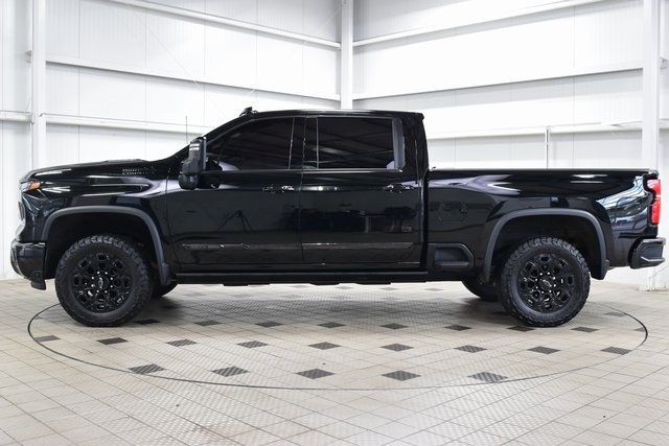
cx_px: 334
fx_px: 669
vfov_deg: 36.9
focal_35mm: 36
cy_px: 223
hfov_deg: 53.1
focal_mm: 24
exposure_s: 1/15
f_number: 6.3
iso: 900
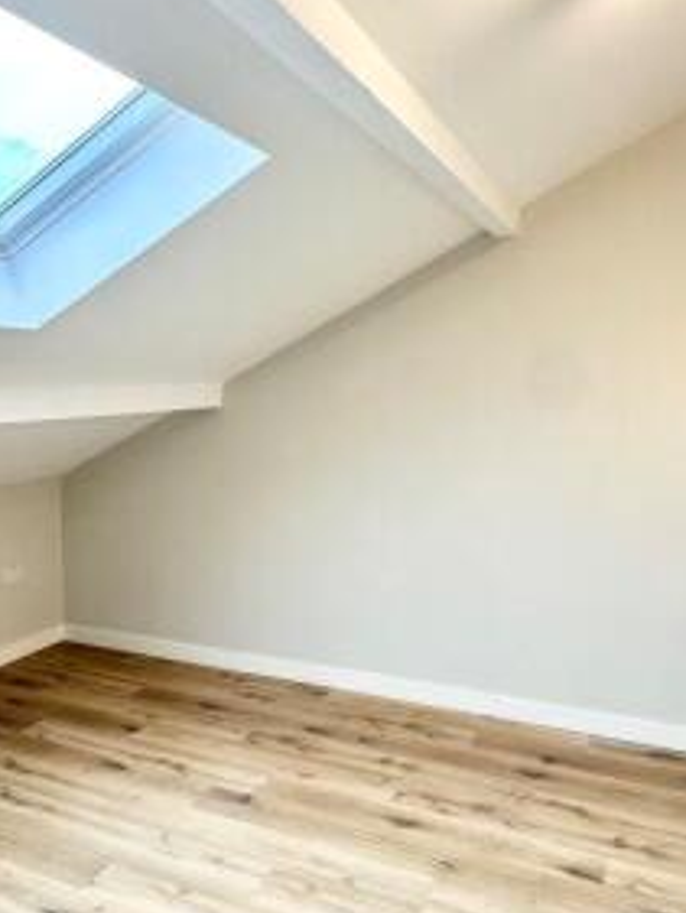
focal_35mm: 29
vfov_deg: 61.5
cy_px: 418
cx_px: 262
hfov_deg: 47.9
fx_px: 766
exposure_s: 1/100
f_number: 2.2
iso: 64
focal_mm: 2.22
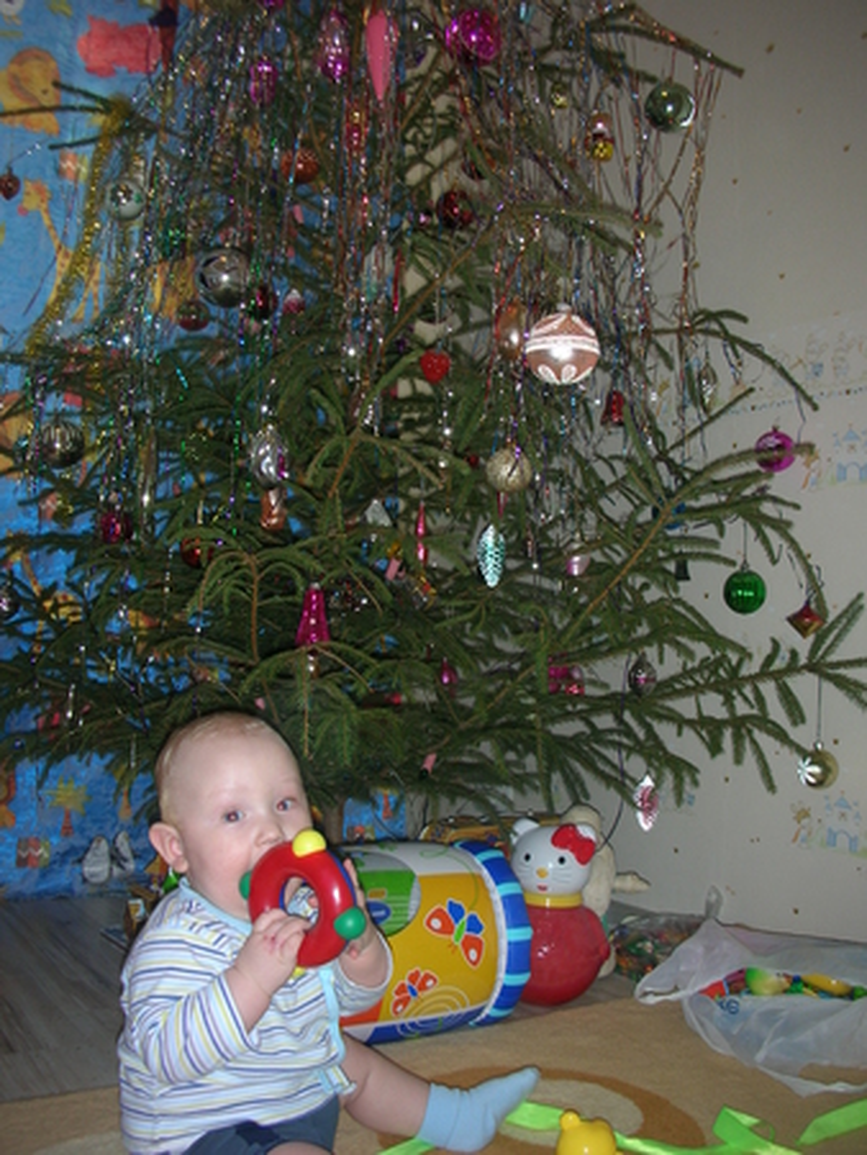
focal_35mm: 35
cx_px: 434
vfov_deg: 52.6
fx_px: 1168
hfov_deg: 40.7
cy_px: 578
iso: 53
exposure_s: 1/60.1
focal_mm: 5.8
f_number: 3
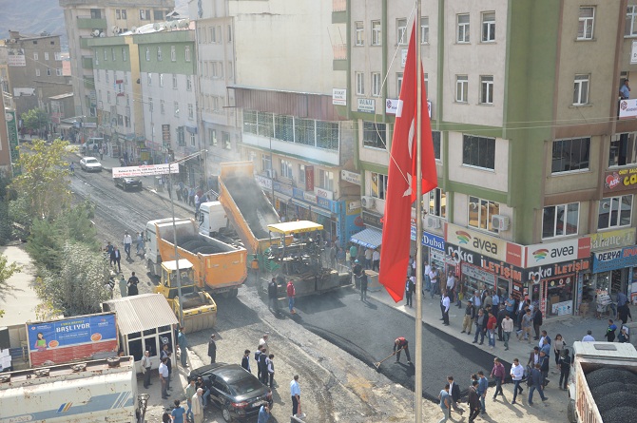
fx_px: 689
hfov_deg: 49.6
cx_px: 318
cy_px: 212
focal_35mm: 39
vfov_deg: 34.1
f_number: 4
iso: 100
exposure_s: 1/125
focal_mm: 26
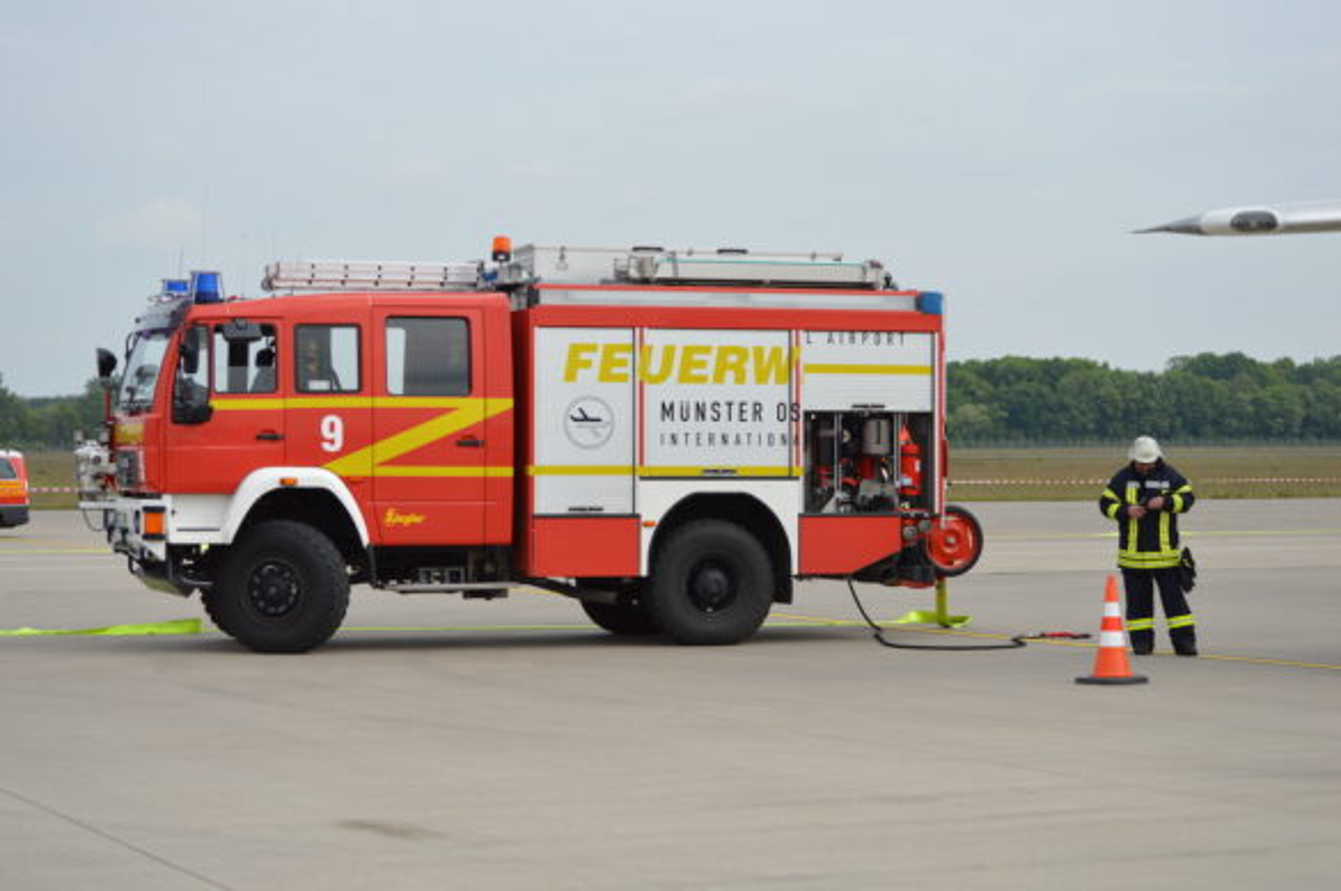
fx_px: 3070
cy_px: 446
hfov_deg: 24.6
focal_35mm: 82
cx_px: 670
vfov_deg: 16.5
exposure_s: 1/1600
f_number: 5.6
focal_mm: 55
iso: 400
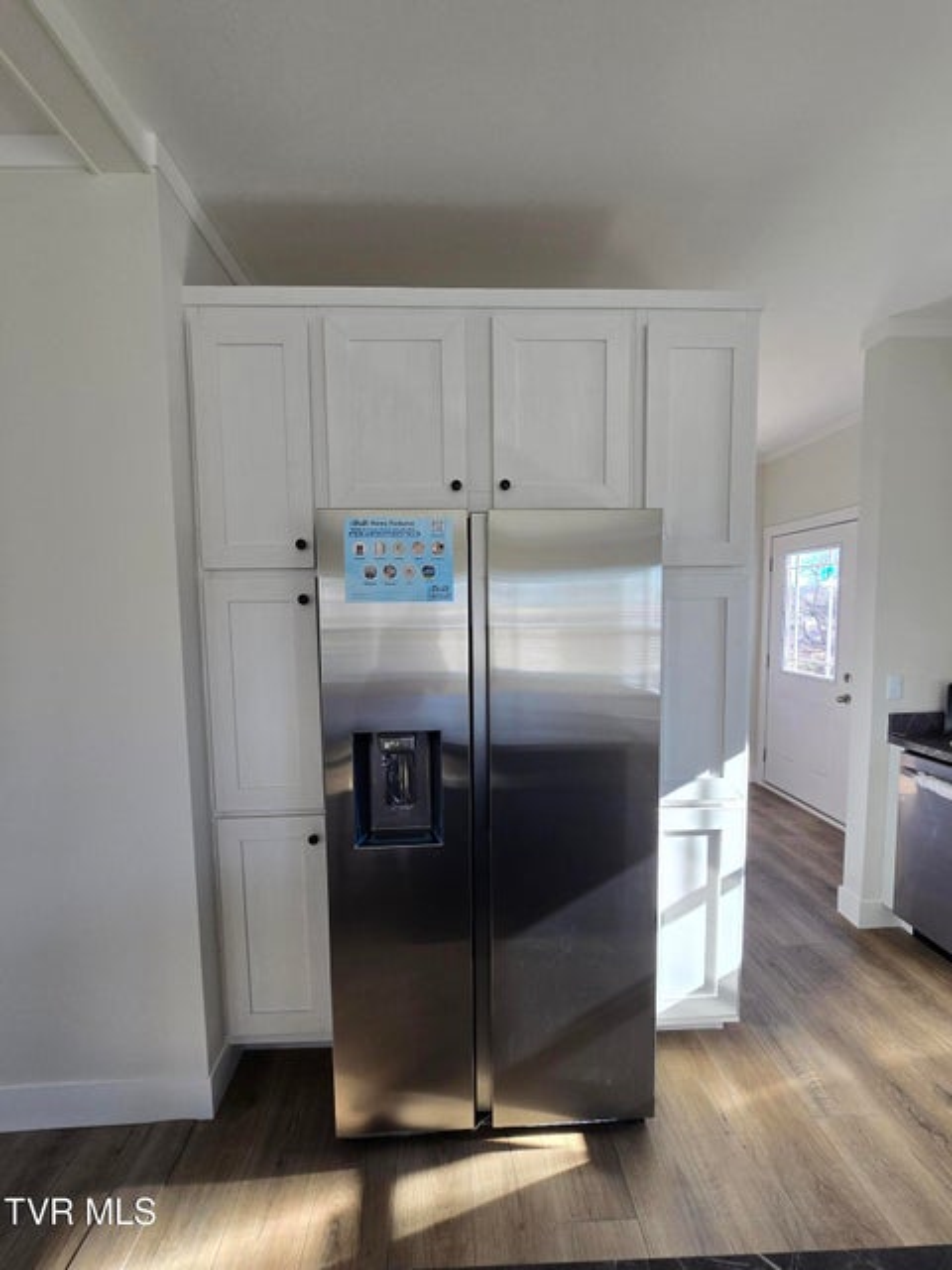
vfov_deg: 106.2
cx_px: 476
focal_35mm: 13
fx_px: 477
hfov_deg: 89.9
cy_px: 635
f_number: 2.2
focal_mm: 2.2
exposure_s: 1/120
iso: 64
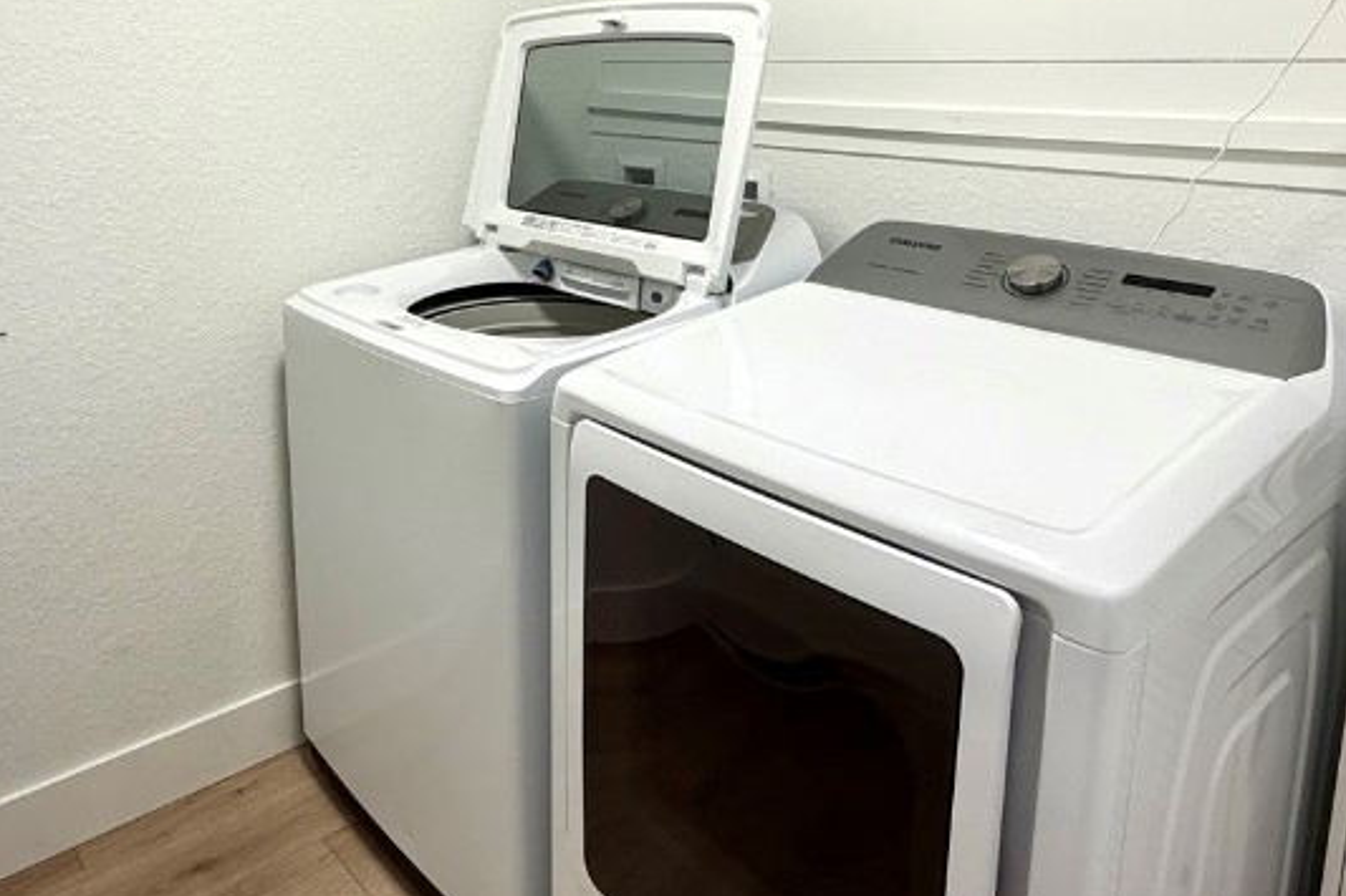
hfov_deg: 64.9
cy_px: 245
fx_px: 1047
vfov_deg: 45.1
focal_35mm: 28
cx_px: 540
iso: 400
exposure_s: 1/60
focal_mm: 2.22
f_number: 2.2
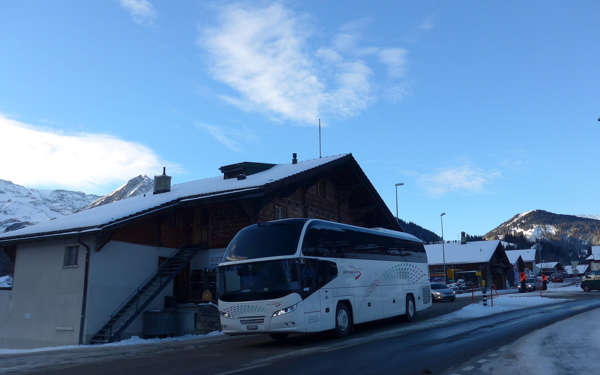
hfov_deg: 61.2
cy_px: 196
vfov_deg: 40.6
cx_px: 299
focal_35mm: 31
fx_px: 507
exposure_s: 1/500
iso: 80
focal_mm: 6
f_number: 2.8
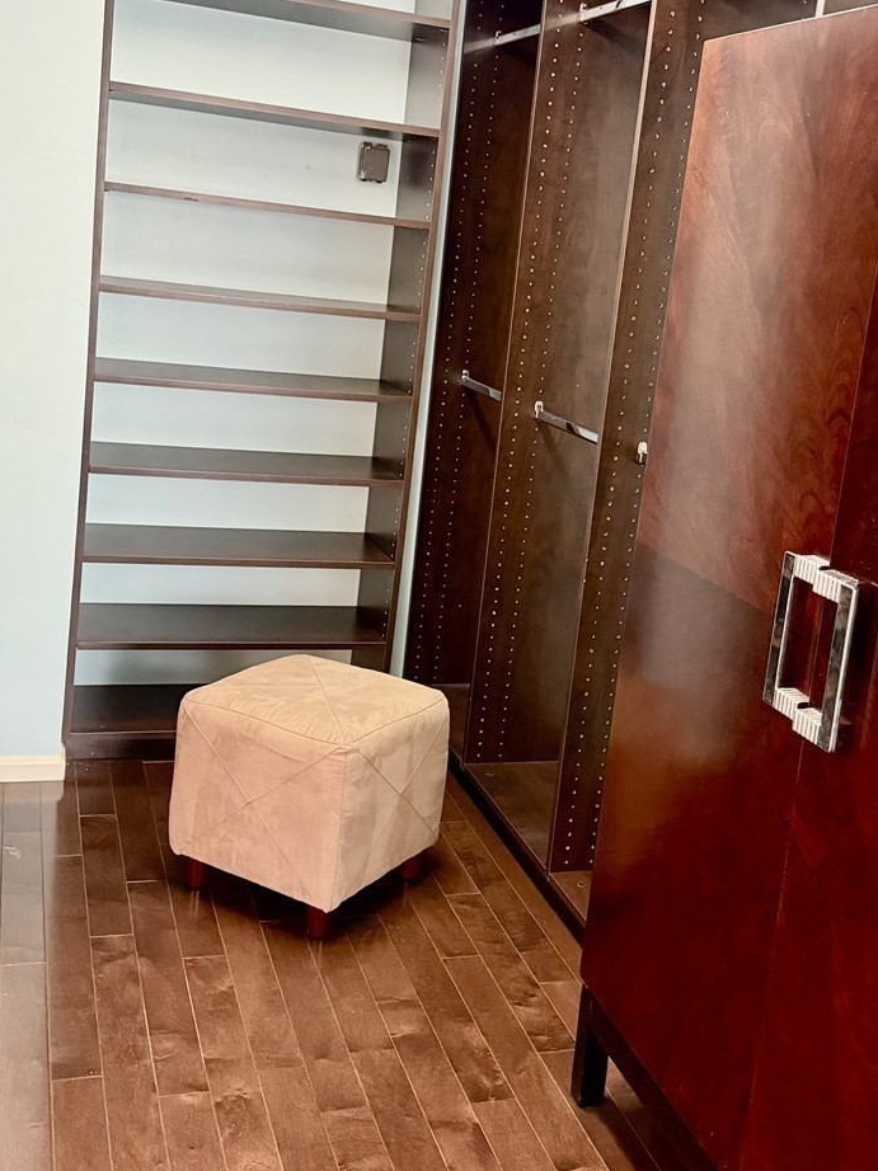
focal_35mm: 40
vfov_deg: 46.7
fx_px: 1353
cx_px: 504
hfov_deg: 35.9
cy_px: 509
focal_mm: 6.76
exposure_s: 1/40
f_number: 1.78
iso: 640
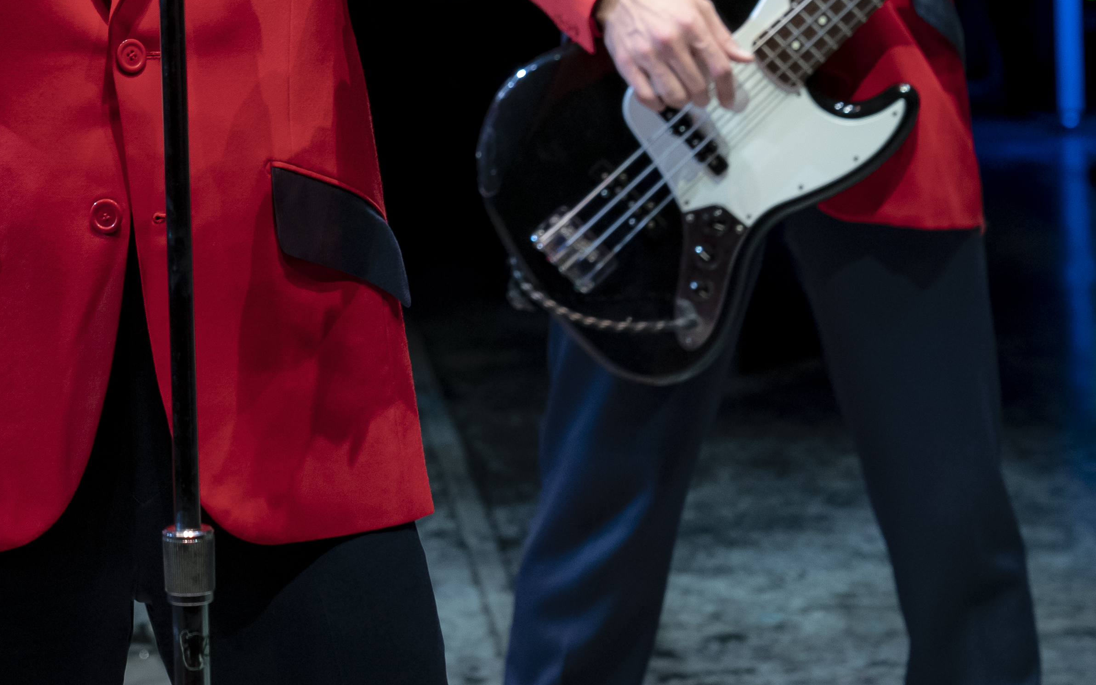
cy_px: -92
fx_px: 4212
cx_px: 154
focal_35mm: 141
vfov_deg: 9.2
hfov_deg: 14.7
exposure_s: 1/125
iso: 1600
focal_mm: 55
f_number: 4
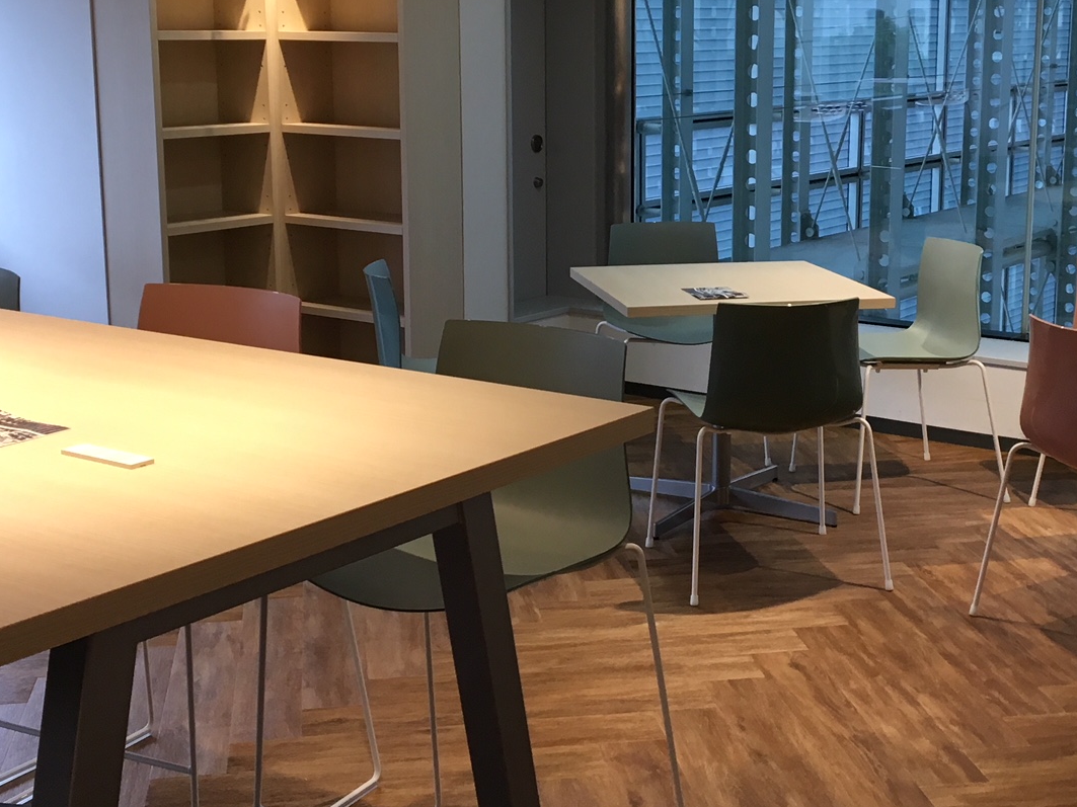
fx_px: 1711
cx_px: 626
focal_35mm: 55
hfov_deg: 34.9
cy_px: 323
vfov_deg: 26.5
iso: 40
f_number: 2.2
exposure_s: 1/33
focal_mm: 4.15
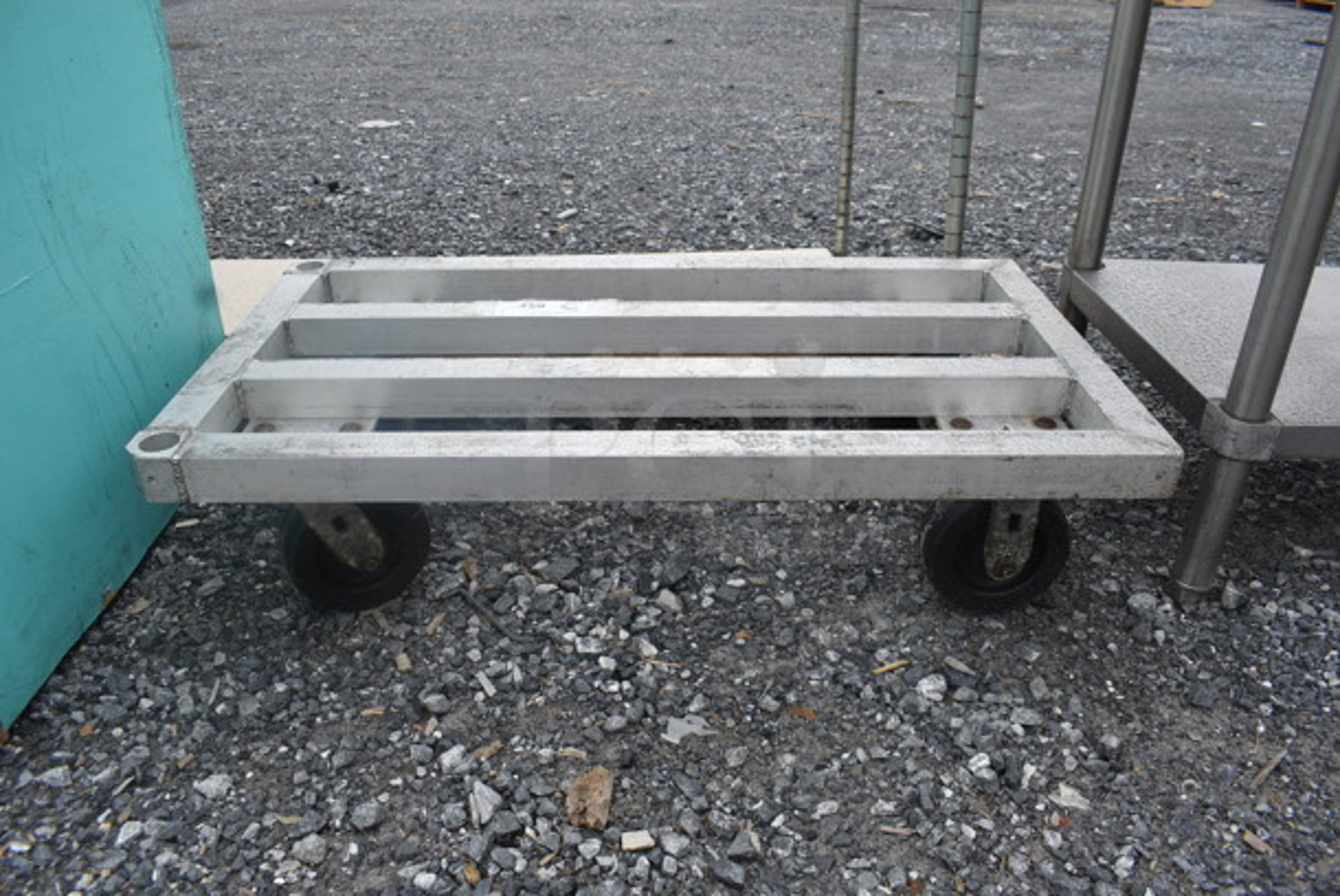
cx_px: 670
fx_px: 1006
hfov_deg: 67.3
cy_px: 448
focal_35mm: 27
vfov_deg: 48.0
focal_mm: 18
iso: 200
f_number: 7.1
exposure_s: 1/400
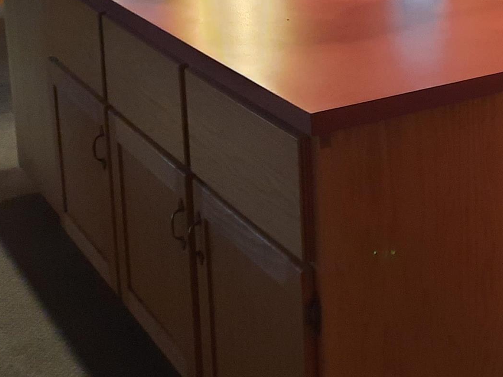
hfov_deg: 23.1
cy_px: -65
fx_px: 1061
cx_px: 689
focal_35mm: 73
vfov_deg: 19.1
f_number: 2
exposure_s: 1/24
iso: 320
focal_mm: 4.6
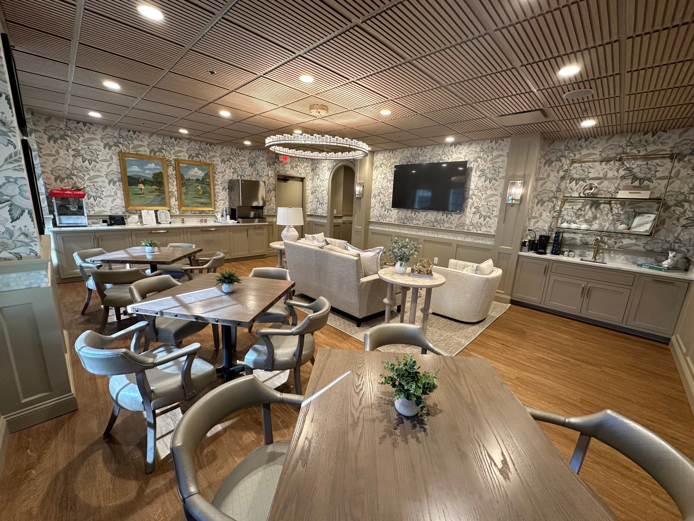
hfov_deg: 102.1
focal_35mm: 14
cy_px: 260
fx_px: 281
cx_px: 347
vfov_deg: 85.7
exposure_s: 1/60
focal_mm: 2.22
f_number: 2.2
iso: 160
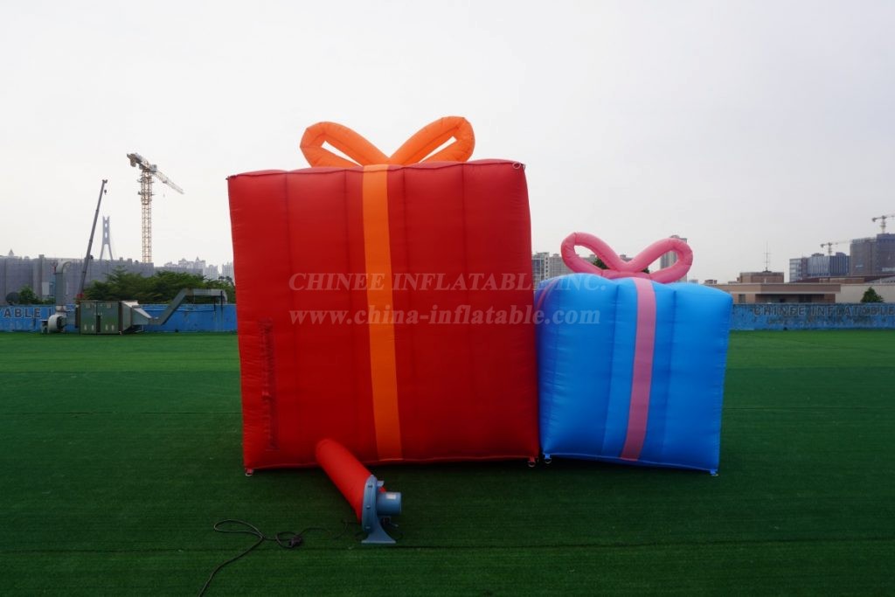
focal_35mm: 24
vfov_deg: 53.1
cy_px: 298
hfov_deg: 73.7
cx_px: 448
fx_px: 597
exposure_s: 1/125
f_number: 8
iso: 100
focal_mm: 16
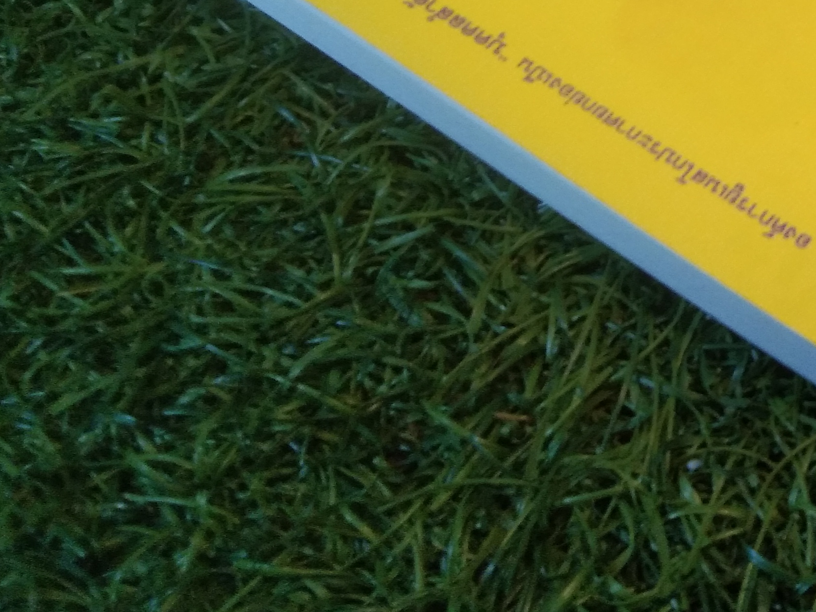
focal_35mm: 75
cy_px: -106
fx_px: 1768
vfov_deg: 18.7
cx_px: 857
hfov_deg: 24.5
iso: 539
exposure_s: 1/33
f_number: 2.2
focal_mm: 3.65
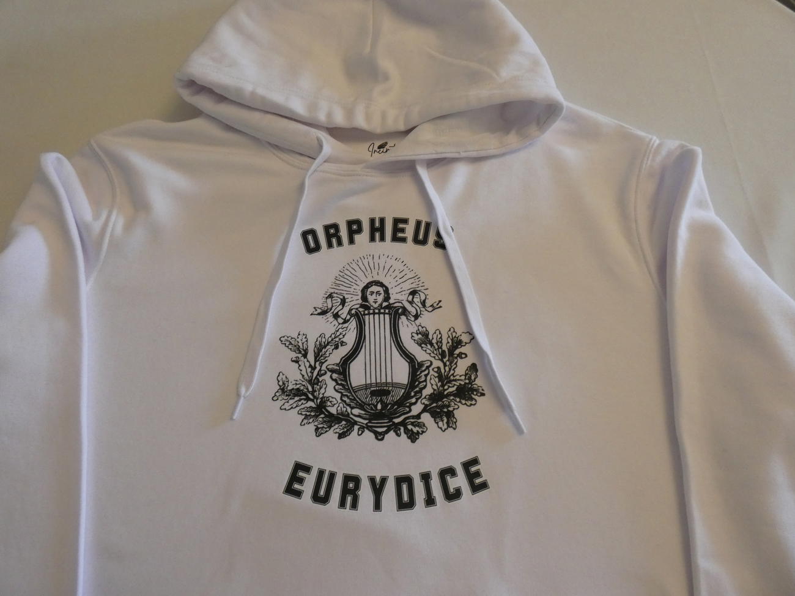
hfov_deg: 81.8
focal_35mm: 20
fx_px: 459
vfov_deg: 65.9
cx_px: 398
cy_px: 298
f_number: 2.8
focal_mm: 3.6
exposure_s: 1/60
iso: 400
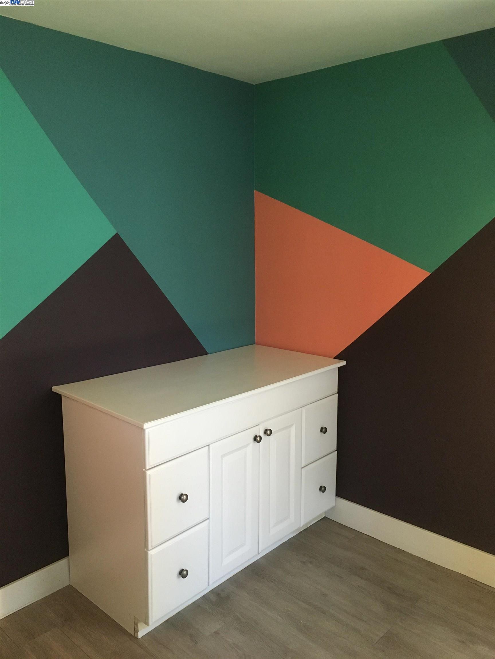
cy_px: 330
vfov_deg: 61.7
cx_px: 248
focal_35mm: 29
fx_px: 553
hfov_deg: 48.2
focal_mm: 4.15
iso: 160
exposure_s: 1/30
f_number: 2.2
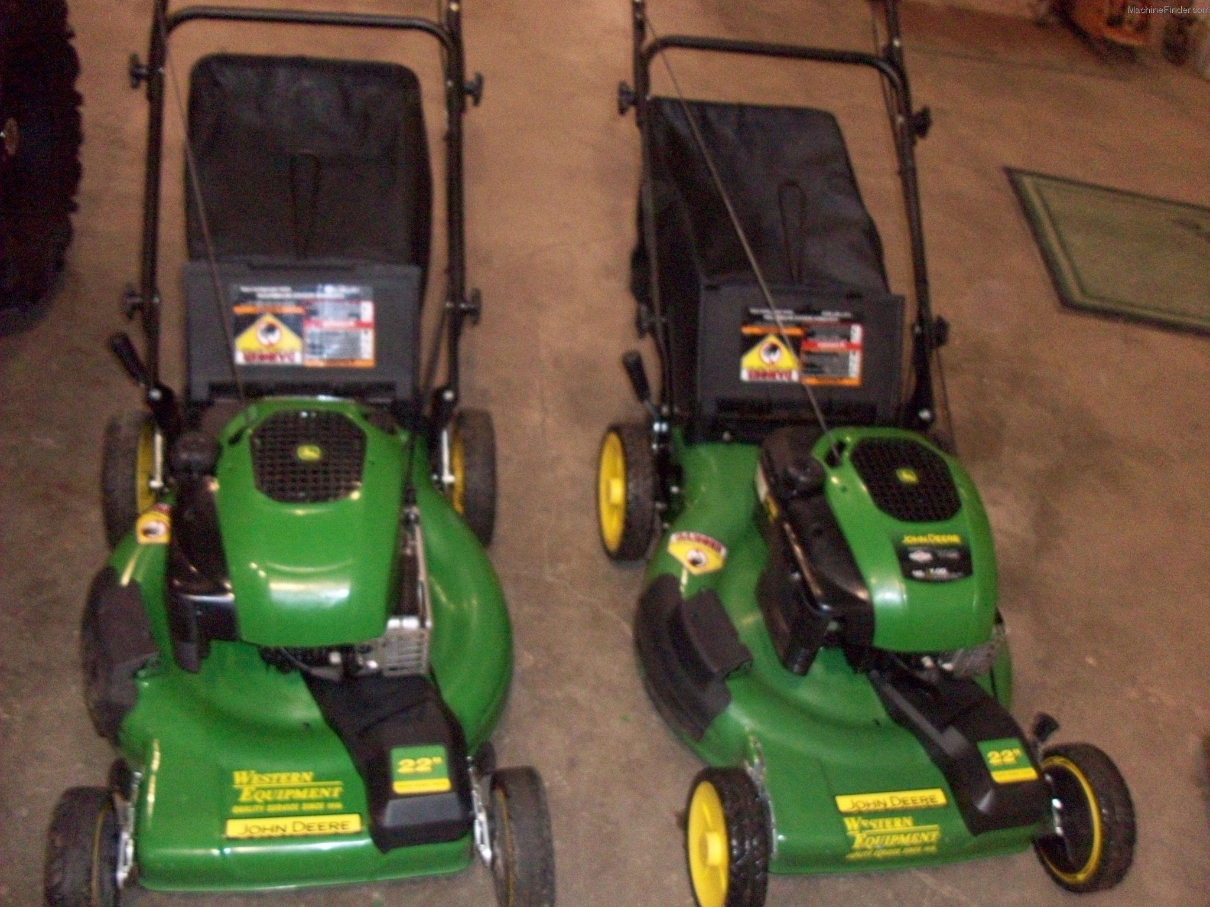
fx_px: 1188
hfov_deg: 54.0
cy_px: 454
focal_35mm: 34
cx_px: 605
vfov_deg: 41.8
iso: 320
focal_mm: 5.7
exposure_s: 1/60
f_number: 2.8
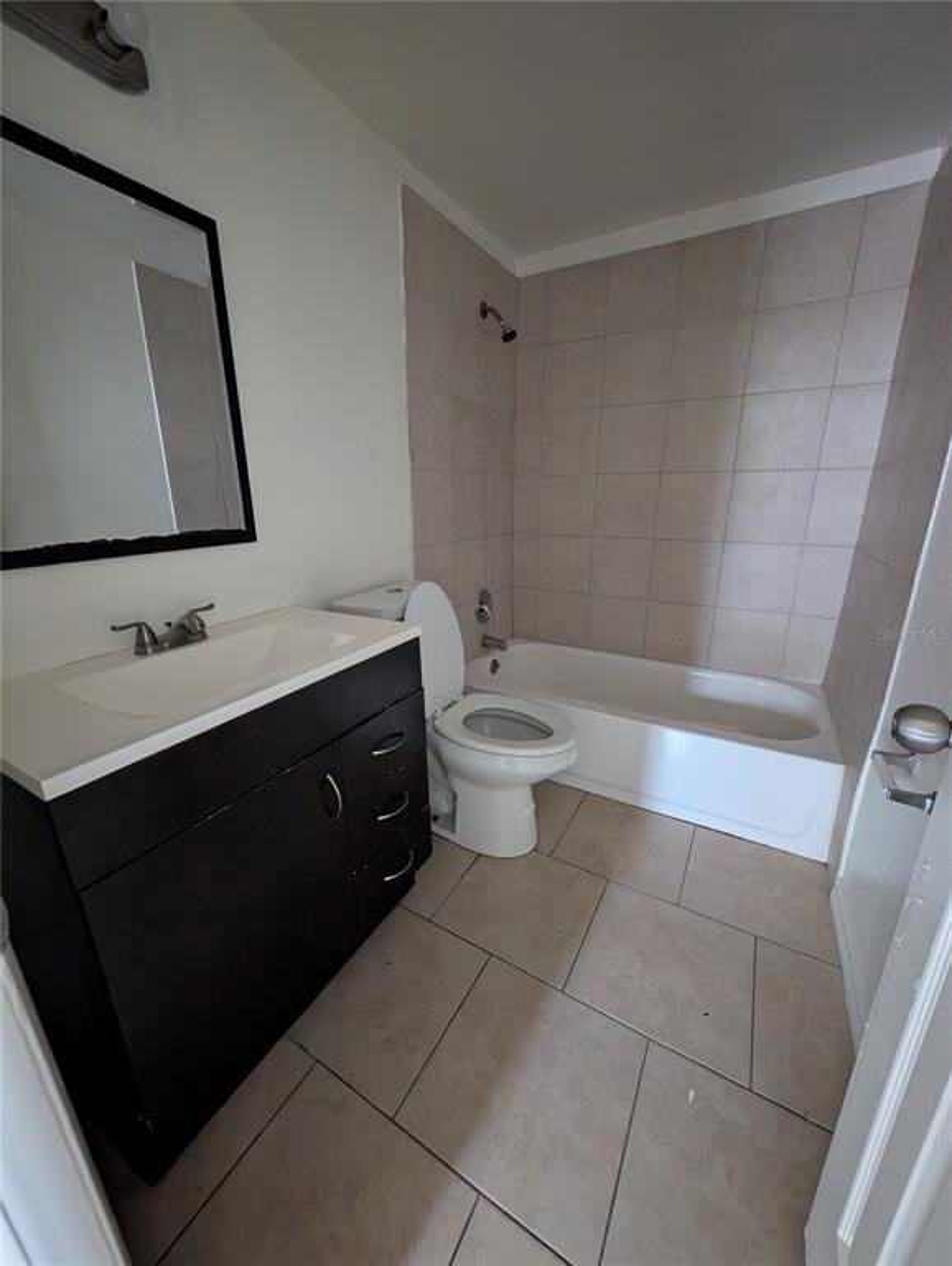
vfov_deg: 110.5
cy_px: 633
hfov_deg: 94.6
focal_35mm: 12
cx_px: 476
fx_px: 439
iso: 2113
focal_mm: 2.02
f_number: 1.7
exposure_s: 1/23.8
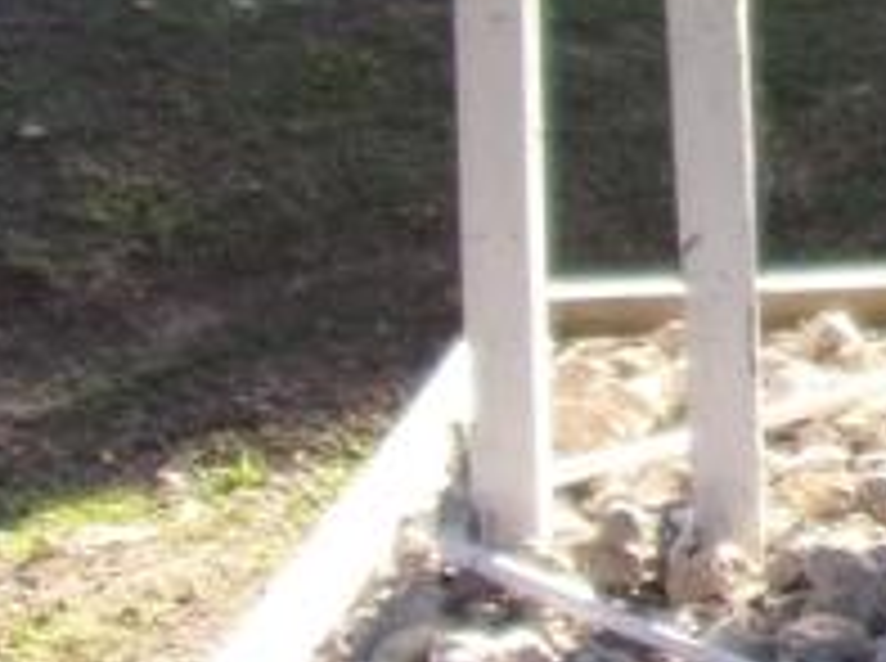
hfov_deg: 14.0
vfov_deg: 11.1
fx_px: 3194
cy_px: -486
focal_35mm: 125
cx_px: 1597
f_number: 3.3
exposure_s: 1/200
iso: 80
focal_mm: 4.3
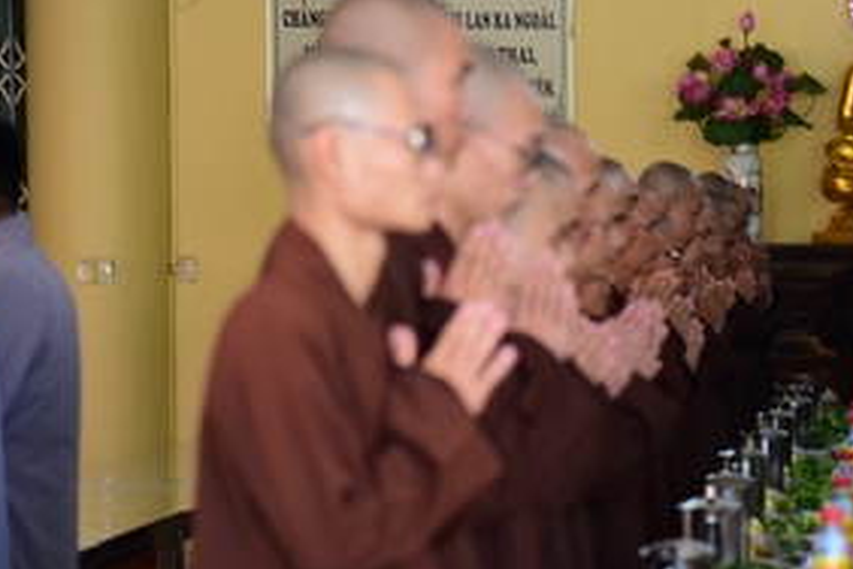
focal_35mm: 277
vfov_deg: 5.0
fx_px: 6563
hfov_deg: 7.4
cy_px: 409
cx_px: 895
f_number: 4
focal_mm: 120
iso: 640
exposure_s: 1/50
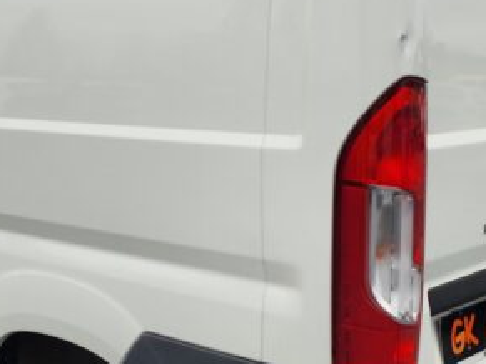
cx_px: 195
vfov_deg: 22.2
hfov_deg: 29.3
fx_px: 926
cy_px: 157
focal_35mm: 66
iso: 50
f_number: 1.8
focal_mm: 5
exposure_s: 1/263
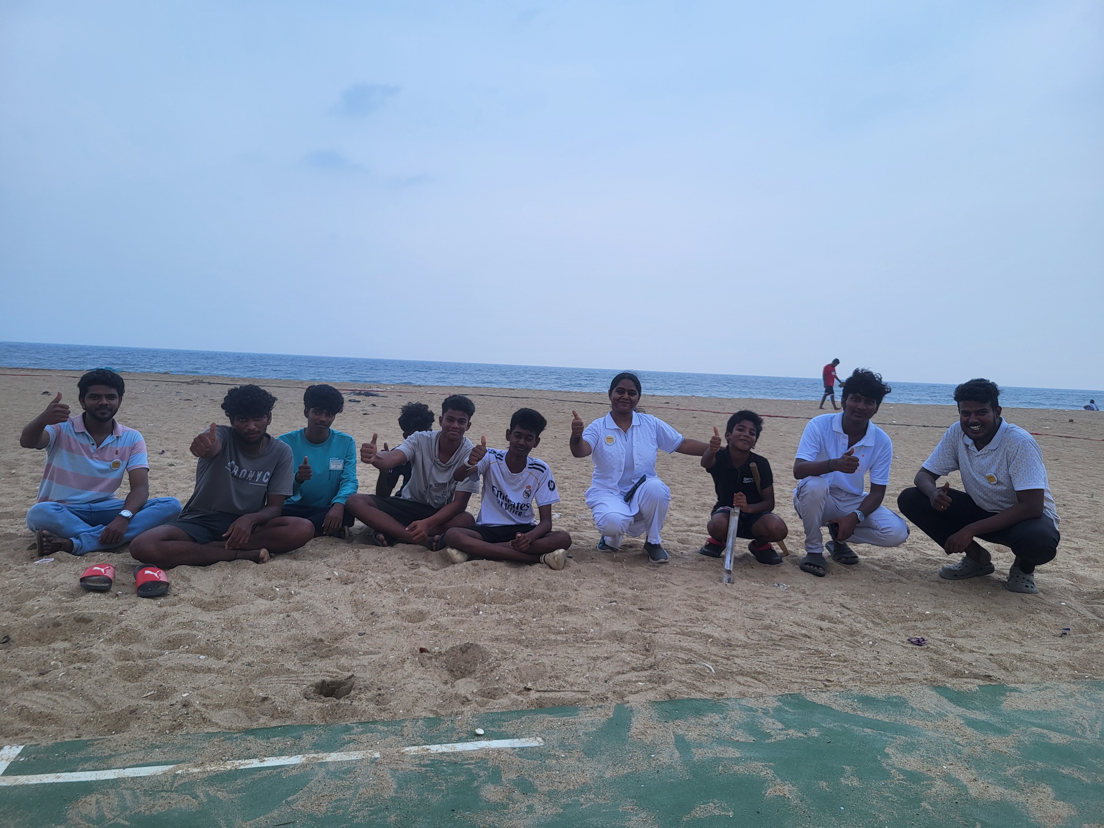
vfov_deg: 53.1
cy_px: 414
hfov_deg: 67.3
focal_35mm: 26
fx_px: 829
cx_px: 552
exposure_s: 1/188
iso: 40
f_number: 1.8
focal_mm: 5.4
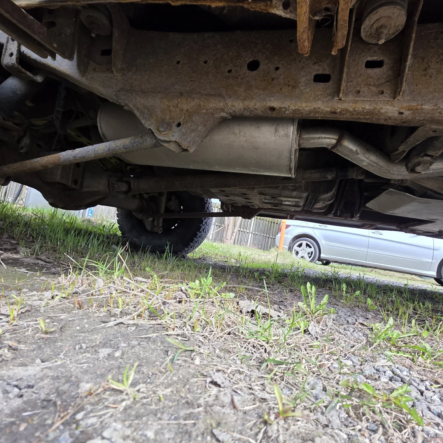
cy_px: 227
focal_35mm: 16
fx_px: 232
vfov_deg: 87.4
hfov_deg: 87.3
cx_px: 236
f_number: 1.9
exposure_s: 1/101
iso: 20
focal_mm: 2.2
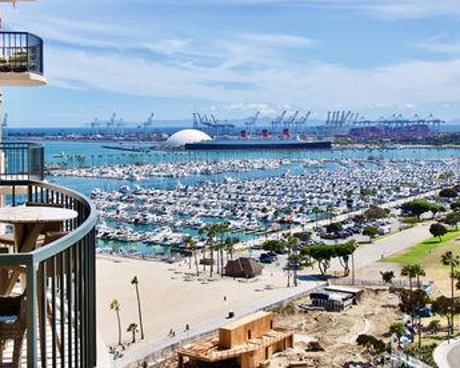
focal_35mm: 53
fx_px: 722
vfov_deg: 28.6
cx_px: 160
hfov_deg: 35.1
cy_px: 149
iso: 400
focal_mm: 26
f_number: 7.1
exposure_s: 1/1600
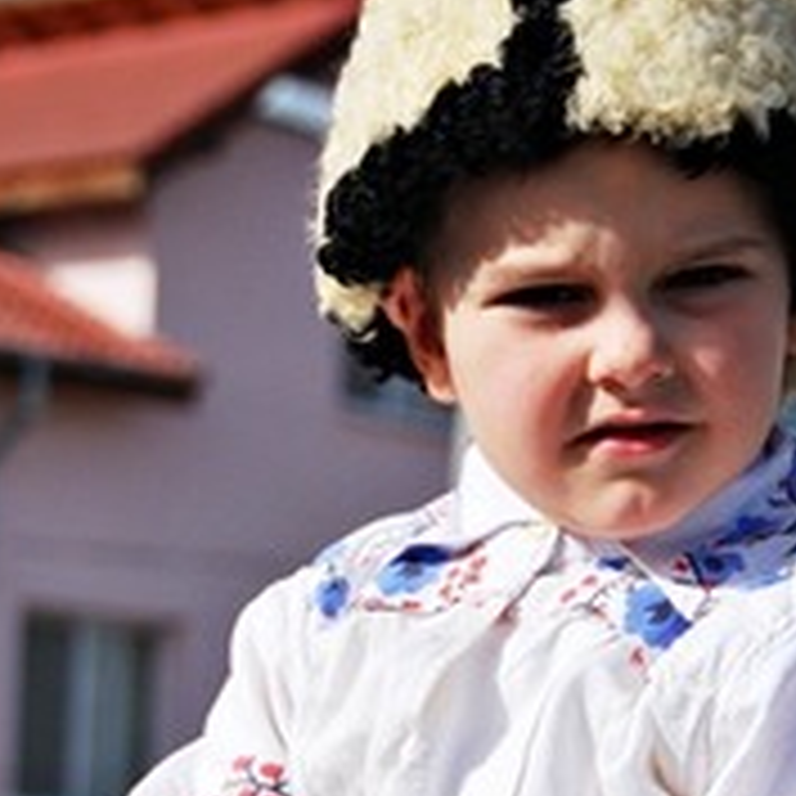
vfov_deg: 6.5
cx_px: 562
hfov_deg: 6.5
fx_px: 6998
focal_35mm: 269
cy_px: 522
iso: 200
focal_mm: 62
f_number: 5.6
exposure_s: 1/2000
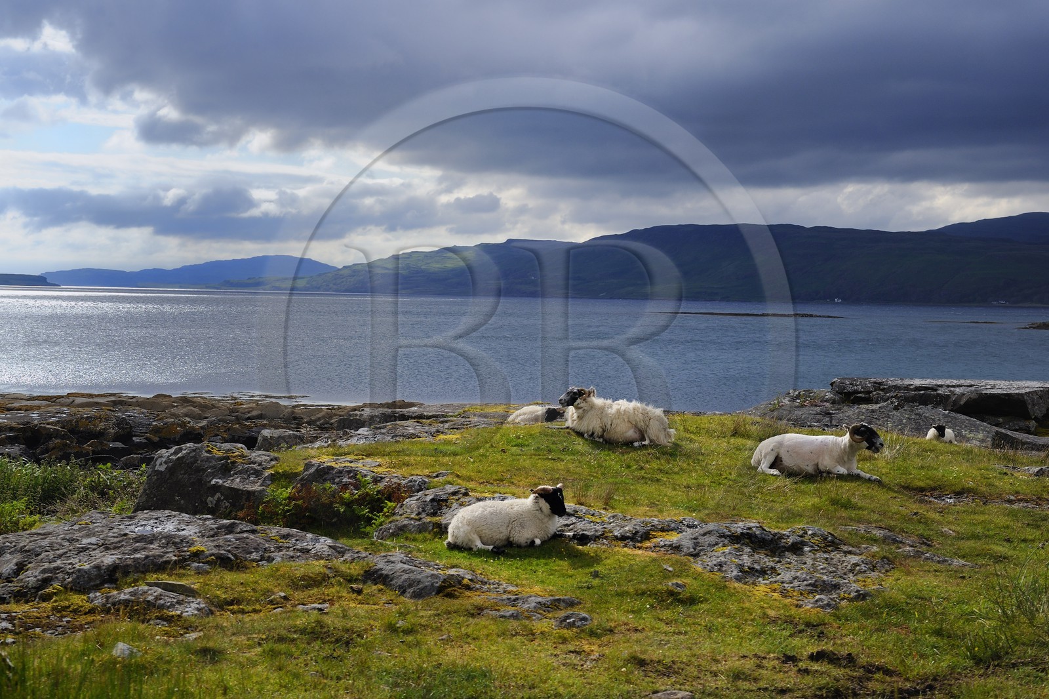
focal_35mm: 50
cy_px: 350
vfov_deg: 27.0
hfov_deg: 39.6
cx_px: 524
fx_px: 1457
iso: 400
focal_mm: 50
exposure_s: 1/640
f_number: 10
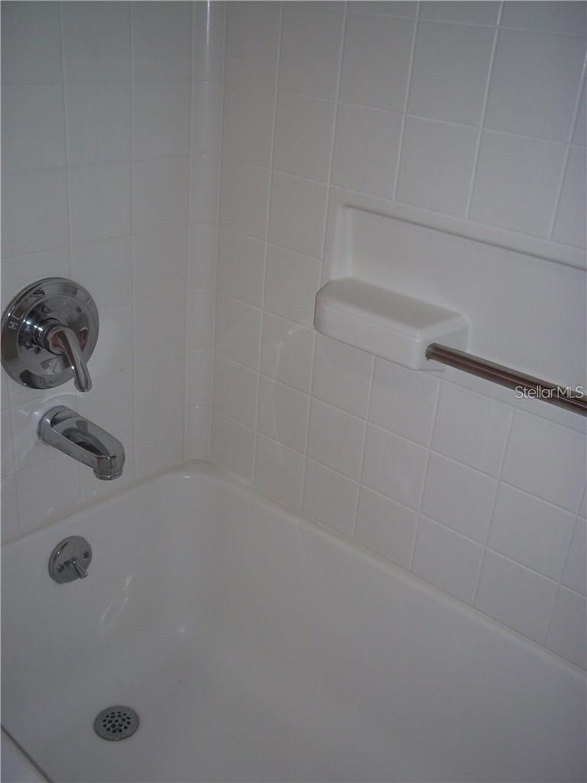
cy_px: 392
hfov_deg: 39.7
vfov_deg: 51.4
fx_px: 814
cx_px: 294
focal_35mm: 36
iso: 80
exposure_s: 1/30
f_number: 3.1
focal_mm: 6.5
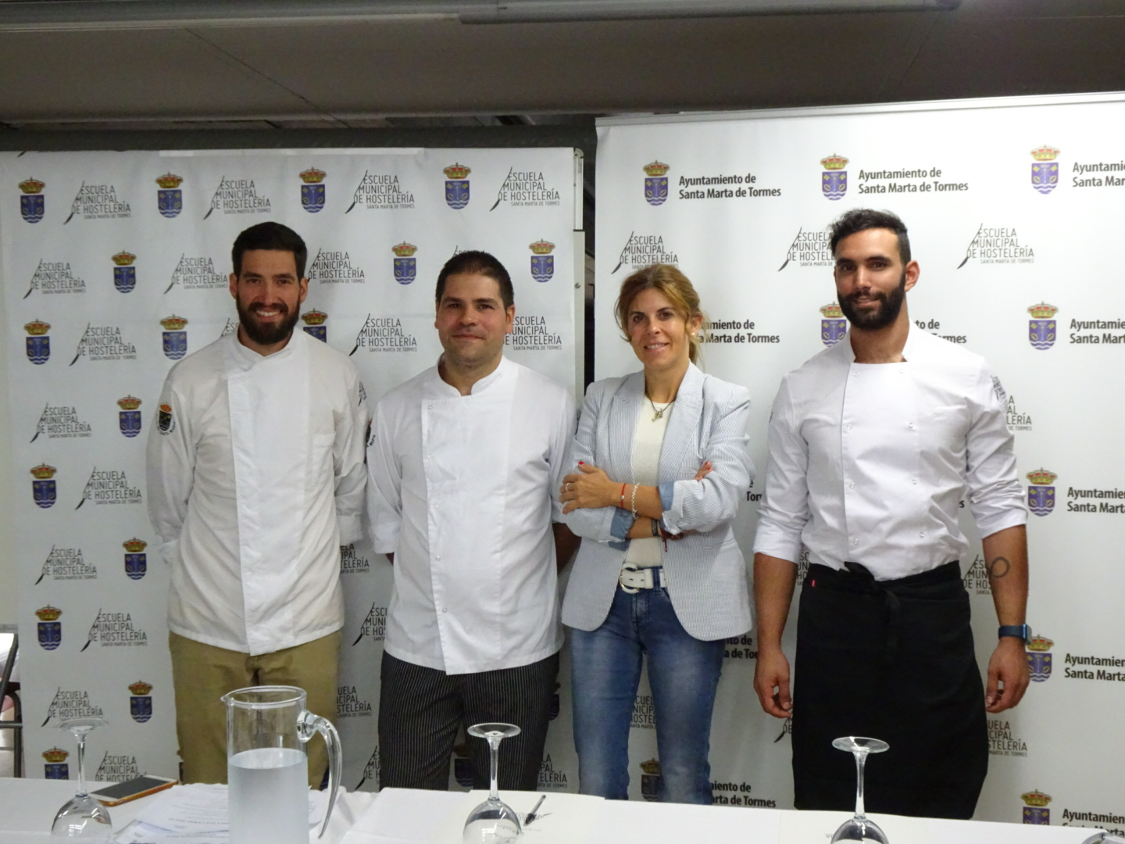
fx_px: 1430
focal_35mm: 44
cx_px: 562
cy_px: 422
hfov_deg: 42.9
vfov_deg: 32.9
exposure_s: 1/60
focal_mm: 7.58
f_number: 4.5
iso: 1250
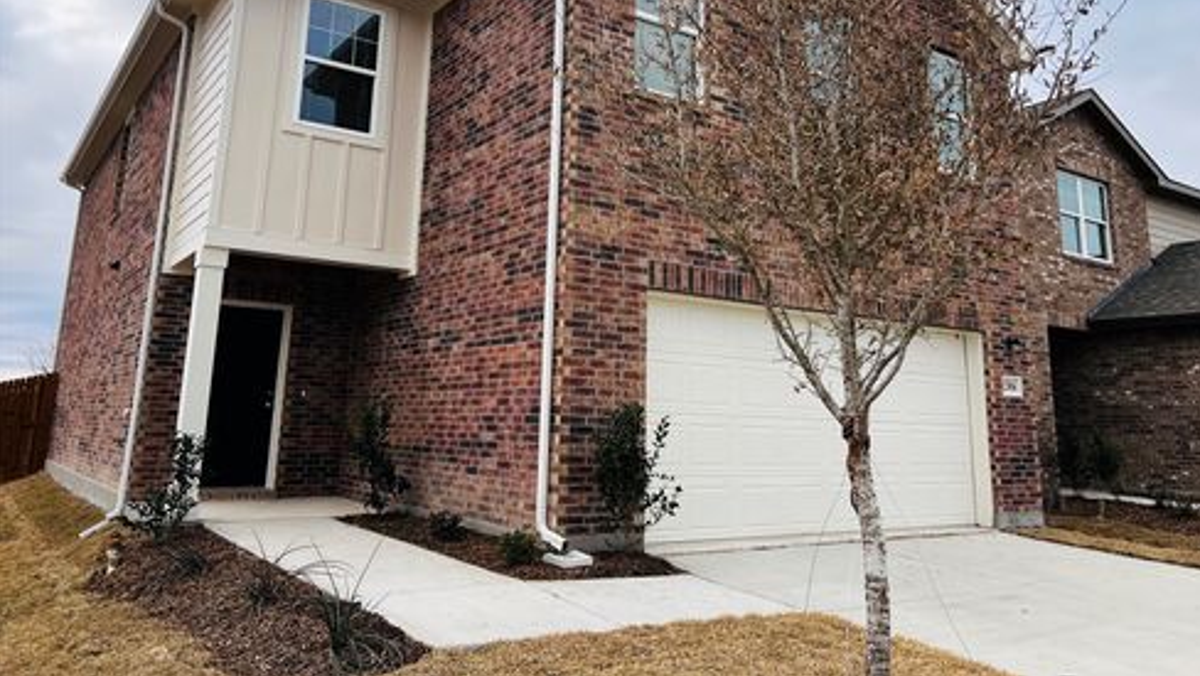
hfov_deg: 66.0
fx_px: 923
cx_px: 610
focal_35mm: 29
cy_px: 218
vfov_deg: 39.7
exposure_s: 1/1280
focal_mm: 5.7
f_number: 1.5
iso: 50
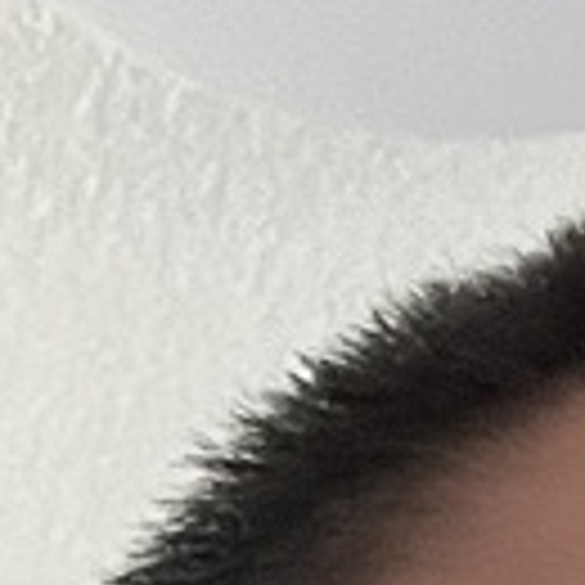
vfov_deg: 6.2
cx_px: 1714
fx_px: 4665
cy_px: 2160
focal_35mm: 244
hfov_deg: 6.6
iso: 400
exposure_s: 1/43
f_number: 2.2
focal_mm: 2.71
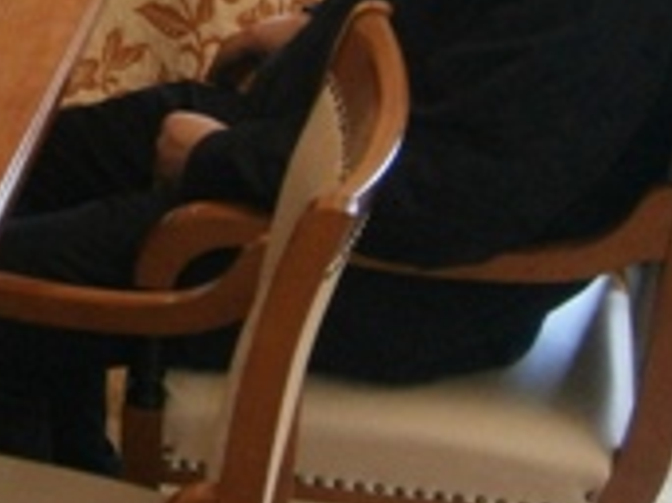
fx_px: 2250
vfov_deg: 12.3
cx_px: -377
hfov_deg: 15.5
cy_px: -169
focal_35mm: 116
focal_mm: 5.5
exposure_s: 1/30
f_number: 2.9
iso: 400
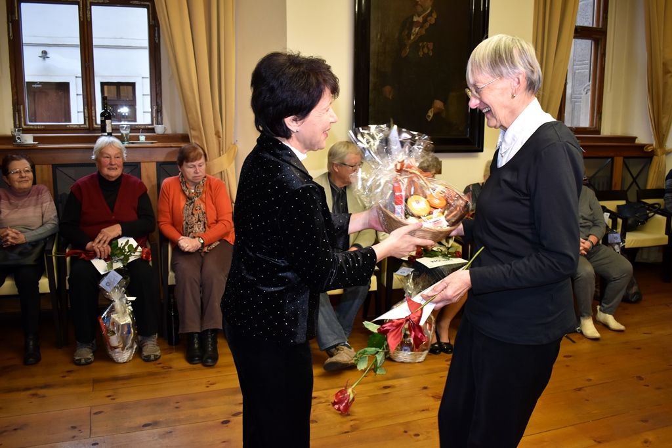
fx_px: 588
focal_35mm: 32
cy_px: 224
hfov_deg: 59.5
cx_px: 336
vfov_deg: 41.7
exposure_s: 1/60
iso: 640
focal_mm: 21
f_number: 4.5
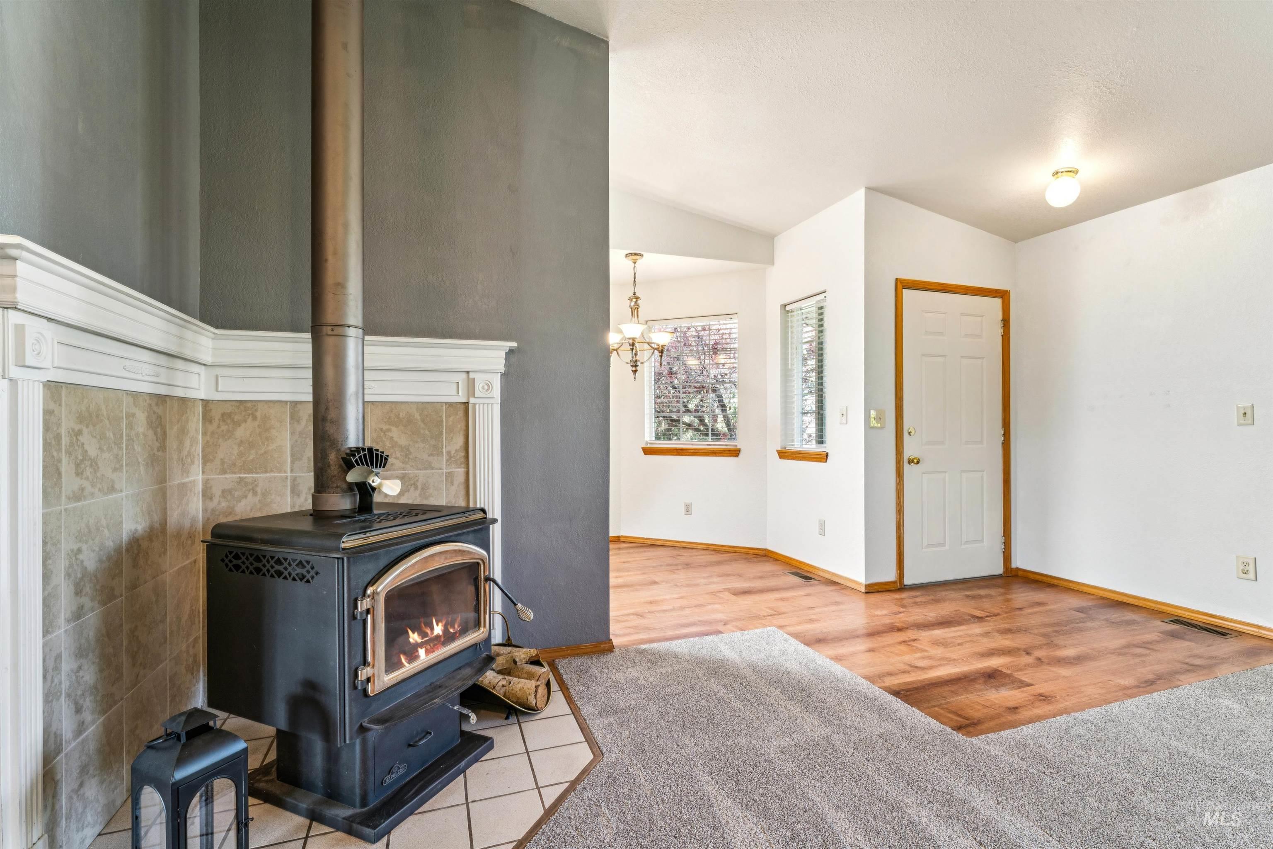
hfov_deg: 95.0
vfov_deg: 72.1
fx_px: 583
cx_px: 636
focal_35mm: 16
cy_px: 424
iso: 400
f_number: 13
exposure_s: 1/5
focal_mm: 16.5
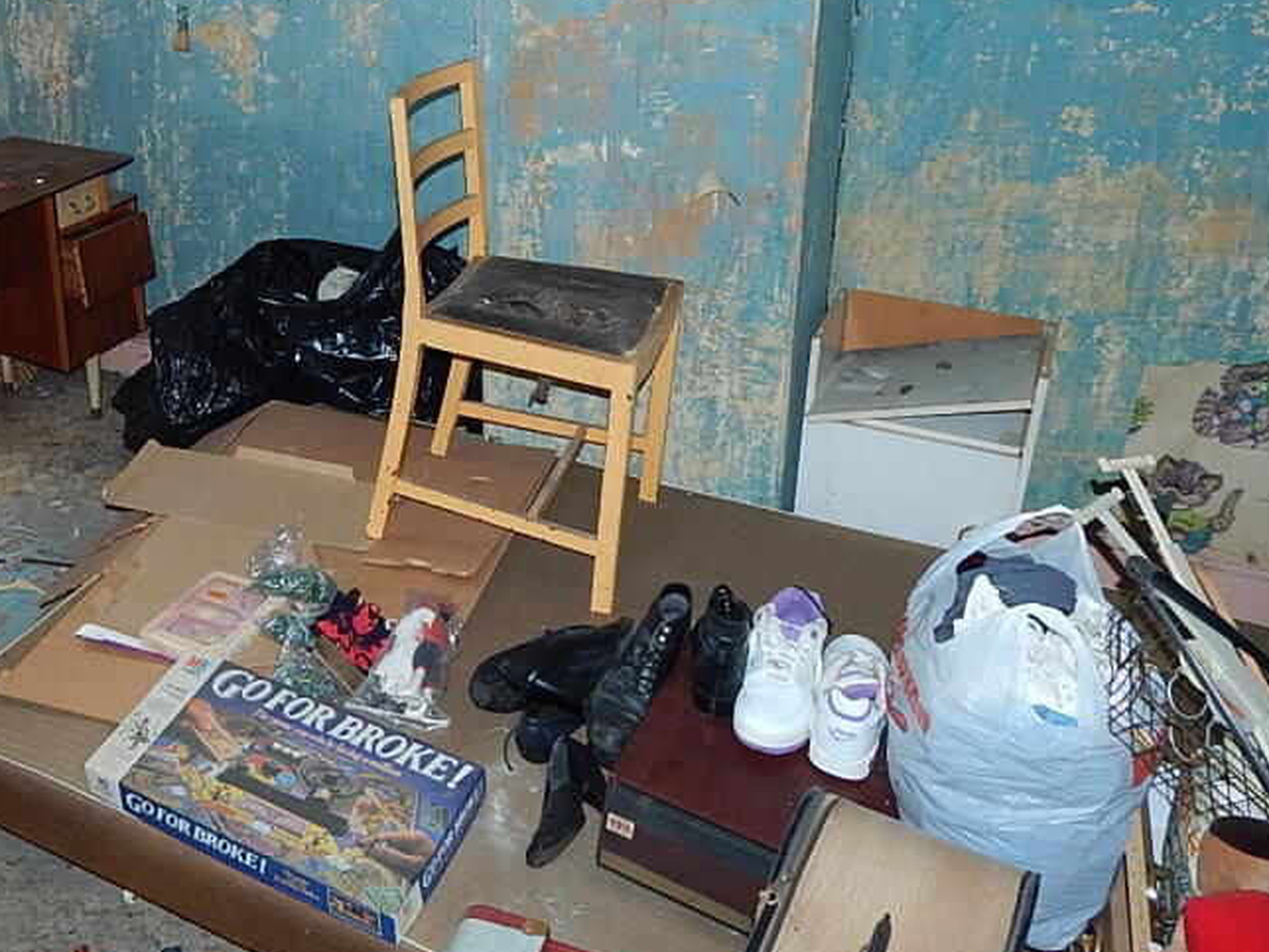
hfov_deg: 50.3
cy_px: 256
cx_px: 305
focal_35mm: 35
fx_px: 1283
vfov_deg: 39.8
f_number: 3
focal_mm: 4
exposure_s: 1/30
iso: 125
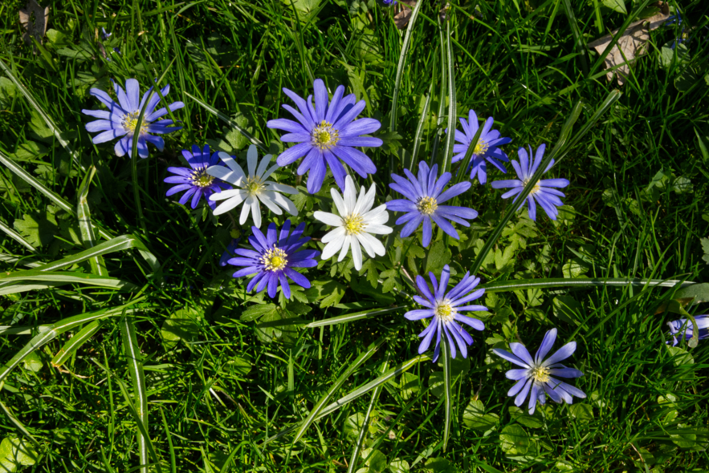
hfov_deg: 42.7
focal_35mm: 46
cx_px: 354
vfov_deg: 29.3
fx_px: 906
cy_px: 236
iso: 400
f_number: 9
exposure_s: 1/500
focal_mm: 17.2
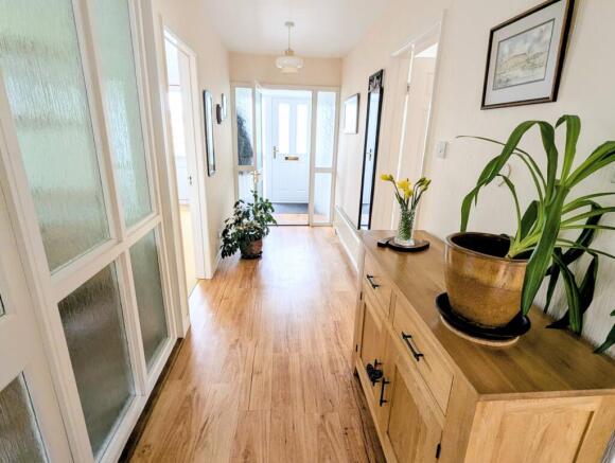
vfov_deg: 90.1
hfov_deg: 106.1
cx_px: 308
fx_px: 231
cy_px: 232
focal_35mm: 13
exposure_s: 1/23.8
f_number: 2.2
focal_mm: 1.95
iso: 64
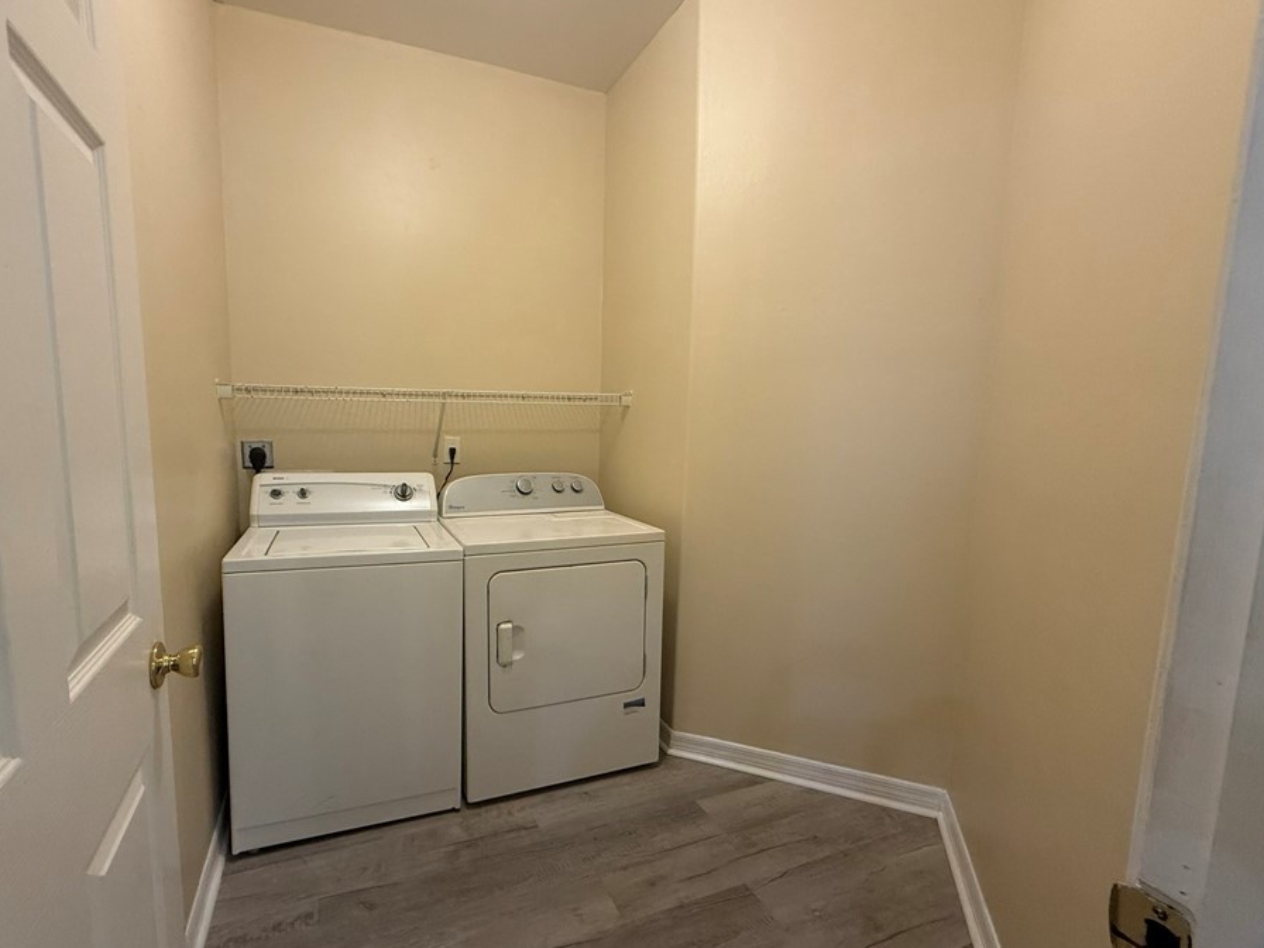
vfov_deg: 78.1
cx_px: 559
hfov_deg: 94.1
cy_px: 491
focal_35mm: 16
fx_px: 584
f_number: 2.2
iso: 320
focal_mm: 2.22
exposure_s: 1/60
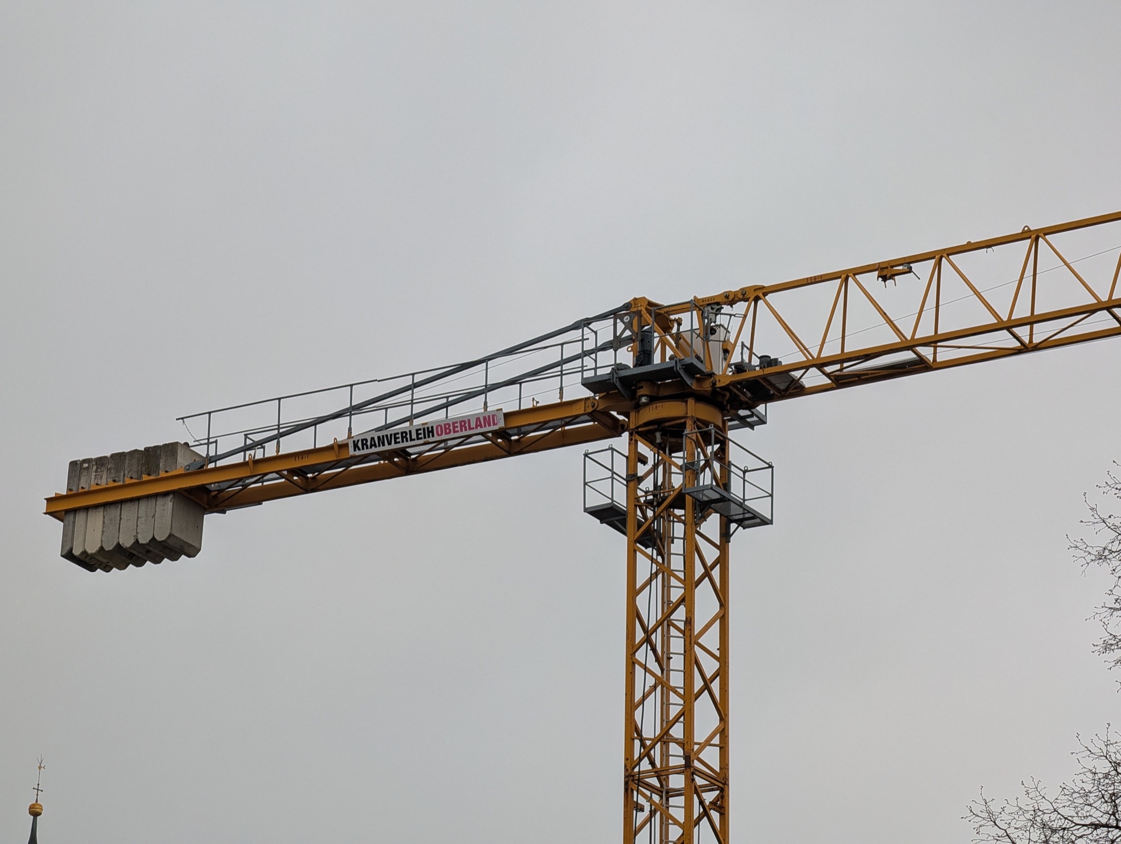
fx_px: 3567
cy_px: 422
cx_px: 560
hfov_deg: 17.9
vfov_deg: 13.5
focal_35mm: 110
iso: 89
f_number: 2.8
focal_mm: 17.91
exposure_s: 1/431
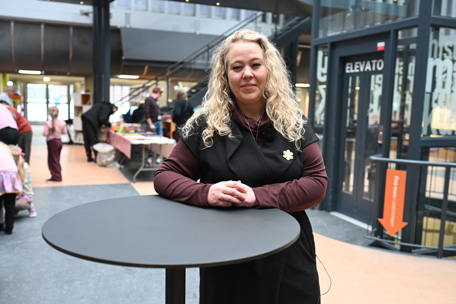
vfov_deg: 37.9
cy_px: 152
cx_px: 228
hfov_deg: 54.4
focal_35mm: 35
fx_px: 443
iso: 560
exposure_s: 1/60
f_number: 3.2
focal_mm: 35
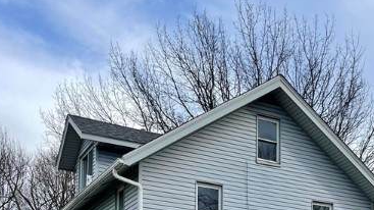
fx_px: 565
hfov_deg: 36.3
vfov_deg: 18.2
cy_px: 336
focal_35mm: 57
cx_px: 247
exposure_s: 1/2012
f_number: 1.6
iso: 32
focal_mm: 5.1
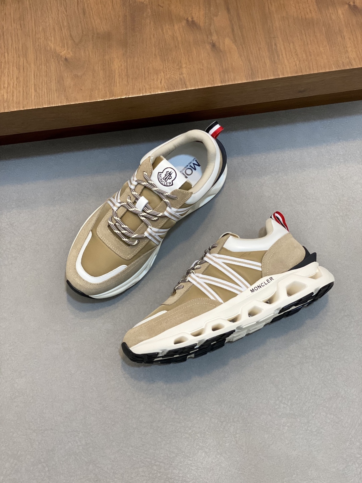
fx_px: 725
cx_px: 181
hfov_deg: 28.0
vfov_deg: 36.8
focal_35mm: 52
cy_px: 242
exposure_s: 1/100
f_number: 2
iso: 125
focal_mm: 6
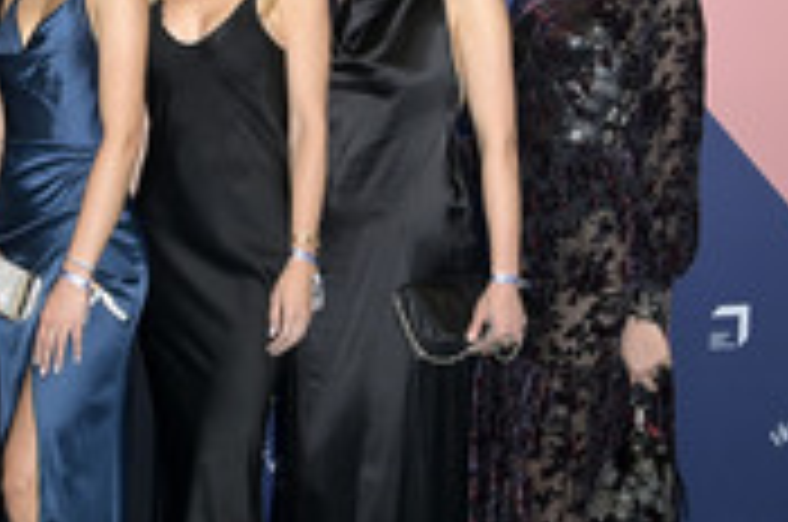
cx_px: 88
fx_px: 1355
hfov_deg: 31.0
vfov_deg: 21.8
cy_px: 202
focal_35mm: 62
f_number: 5.6
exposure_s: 1/250
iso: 800
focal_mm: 24
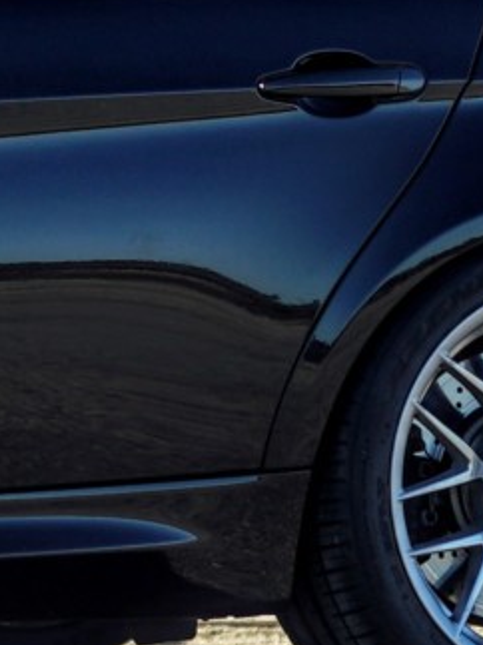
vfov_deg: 3.1
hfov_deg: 2.3
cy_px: -387
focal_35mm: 640
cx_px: -517
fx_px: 11915
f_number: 1.4
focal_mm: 105
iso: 100
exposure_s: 1/4000
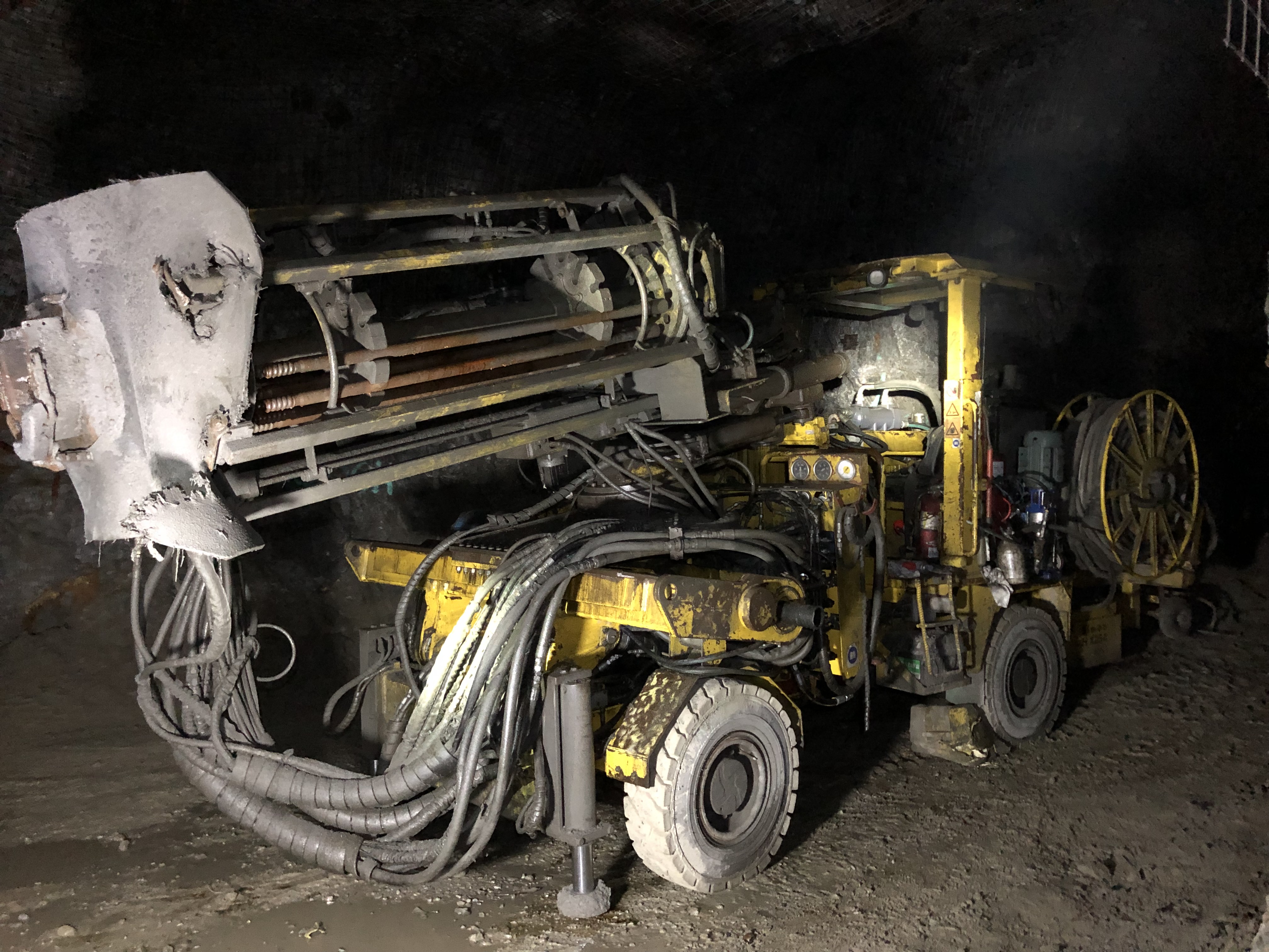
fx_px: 1026
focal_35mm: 28
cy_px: 476
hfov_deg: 63.4
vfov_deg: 49.7
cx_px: 634
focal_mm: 3.99
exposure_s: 1/4
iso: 200
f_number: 1.8
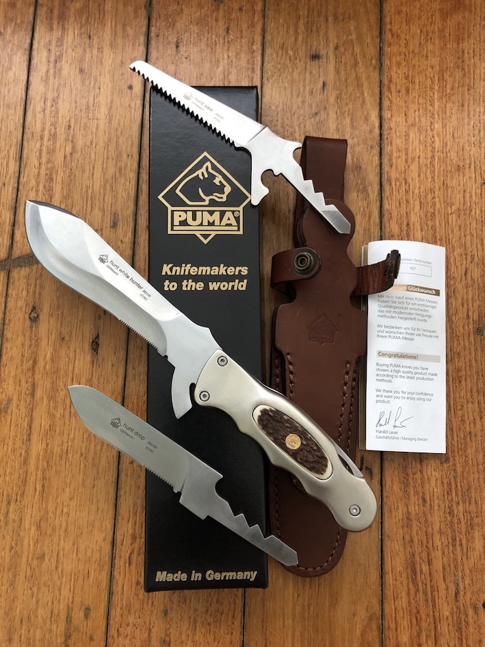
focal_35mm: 28
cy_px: 324
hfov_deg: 49.8
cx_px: 242
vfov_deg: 63.4
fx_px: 523
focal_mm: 3.99
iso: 80
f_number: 1.8
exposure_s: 1/15
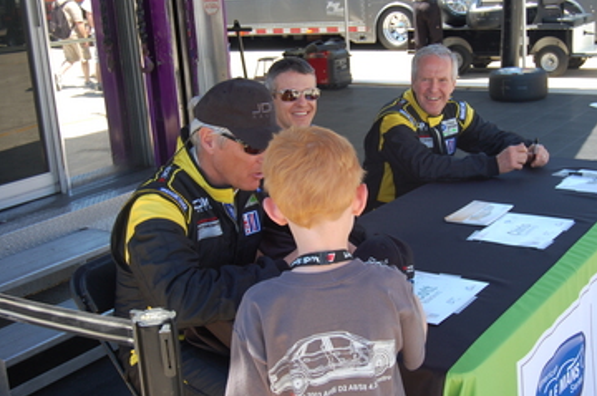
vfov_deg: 26.9
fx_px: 828
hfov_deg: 39.6
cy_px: 187
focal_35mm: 50
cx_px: 330
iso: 200
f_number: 5.6
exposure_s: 1/125
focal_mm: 30
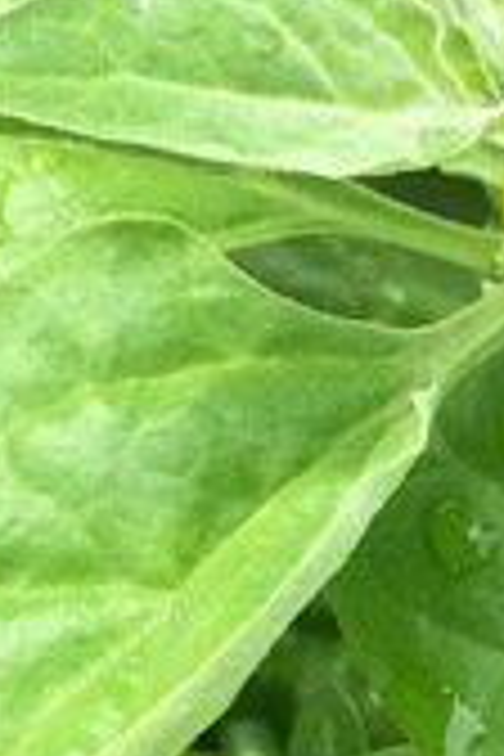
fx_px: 3024
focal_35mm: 144
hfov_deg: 9.2
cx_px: 788
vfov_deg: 13.9
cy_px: 837
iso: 25
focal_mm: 4.15
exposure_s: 1/516
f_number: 2.2
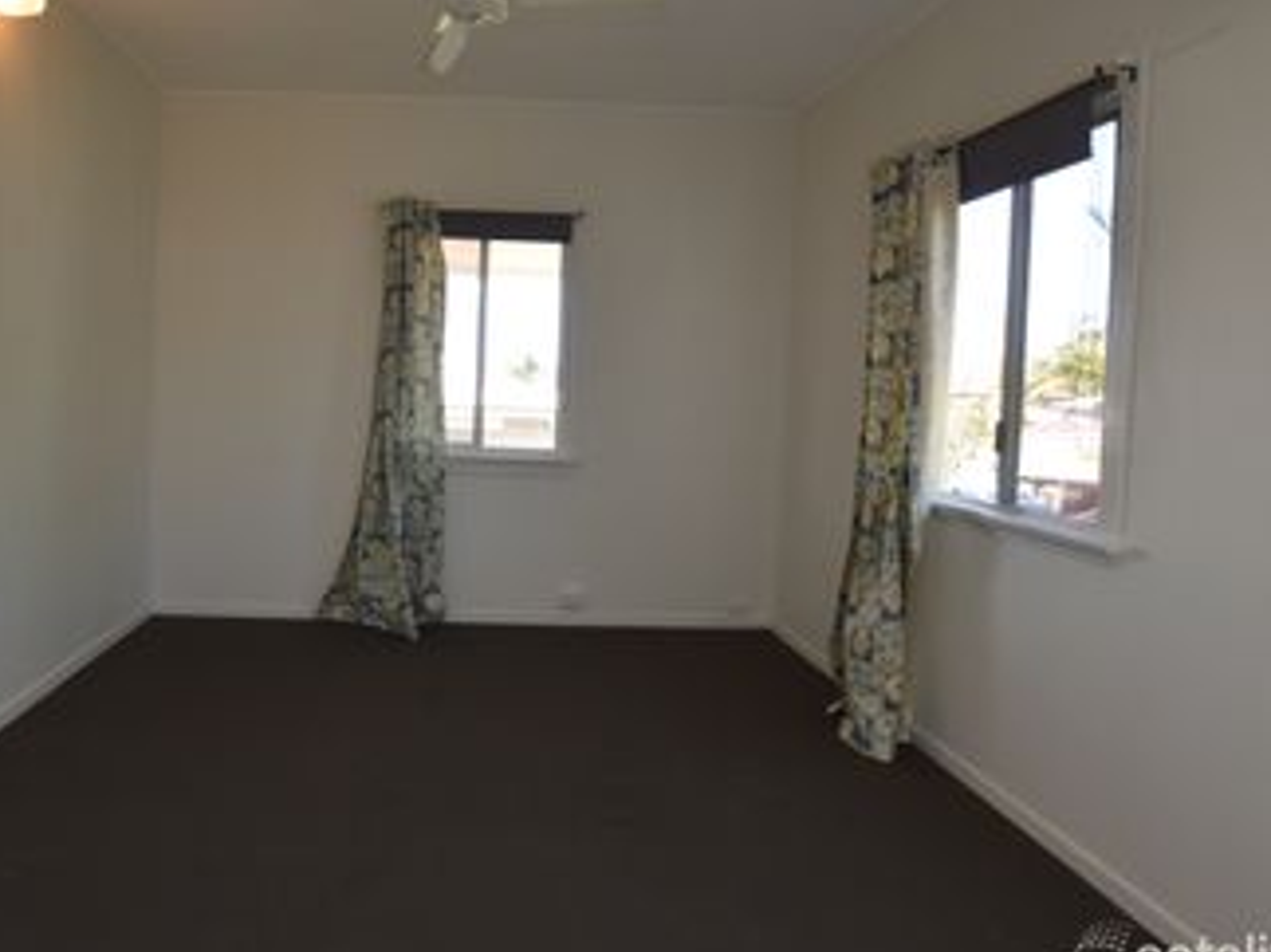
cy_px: 423
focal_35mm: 21
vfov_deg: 63.2
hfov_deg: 77.2
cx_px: 456
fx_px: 771
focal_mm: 10
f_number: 5.6
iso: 400
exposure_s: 1/100
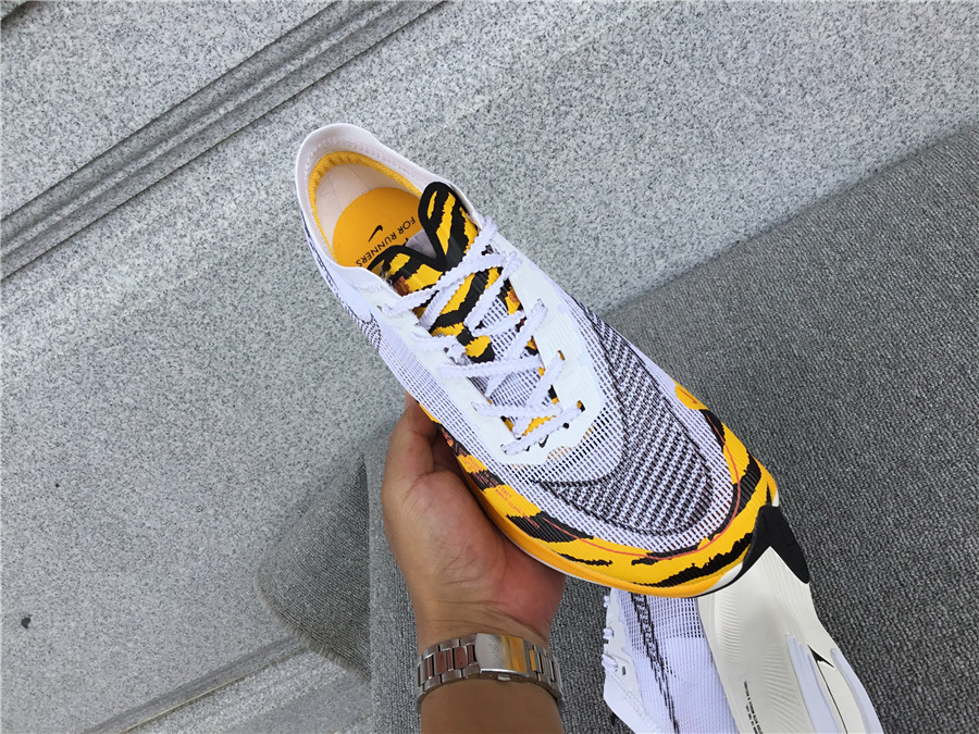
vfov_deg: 45.4
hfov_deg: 58.4
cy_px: 367
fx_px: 877
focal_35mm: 31
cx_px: 490
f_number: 2.4
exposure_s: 1/359
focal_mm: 3.3
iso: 25
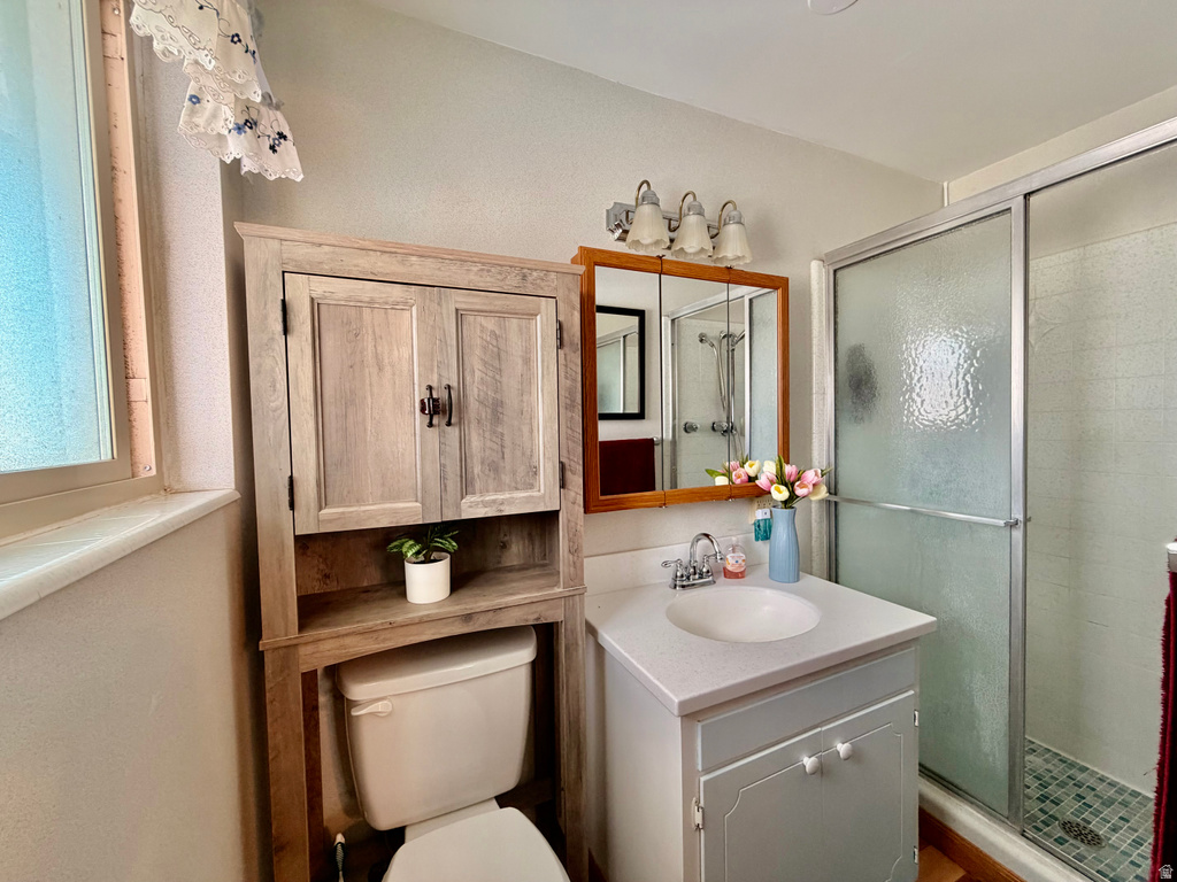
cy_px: 441
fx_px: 476
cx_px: 588
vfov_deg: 85.7
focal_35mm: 14
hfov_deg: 102.1
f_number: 2.2
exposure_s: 1/120
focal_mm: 2.22
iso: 250
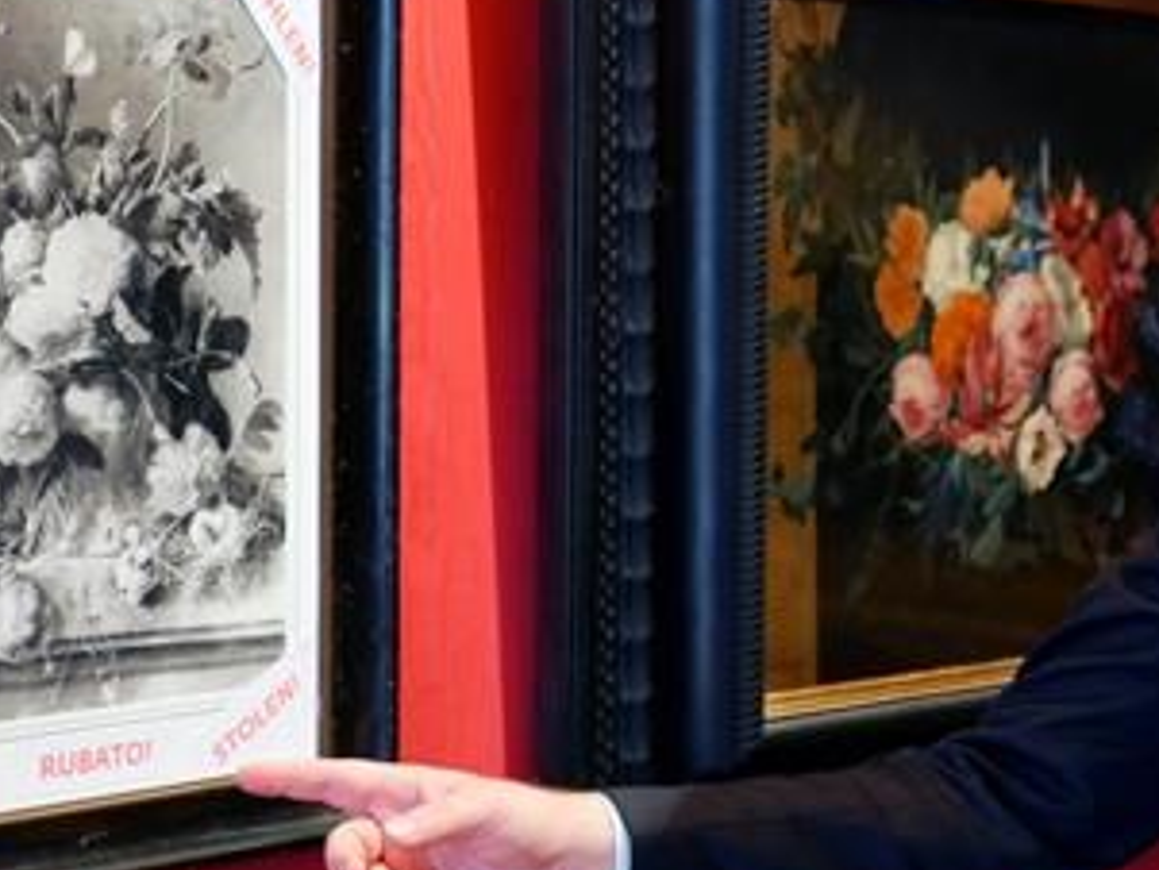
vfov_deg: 13.7
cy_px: 389
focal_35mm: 108
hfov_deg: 18.0
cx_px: 959
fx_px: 3617
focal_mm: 25
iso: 2500
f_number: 1.7
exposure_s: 1/60
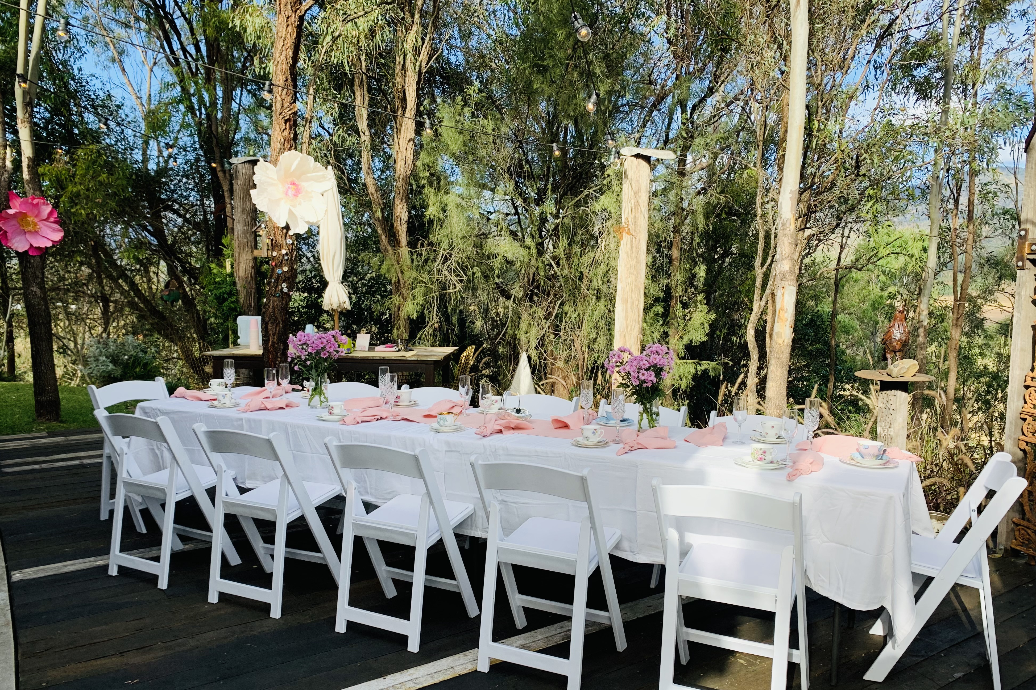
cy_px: 377
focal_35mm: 28
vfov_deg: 46.3
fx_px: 806
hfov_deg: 65.5
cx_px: 532
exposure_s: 1/631
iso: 25
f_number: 1.8
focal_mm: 4.25
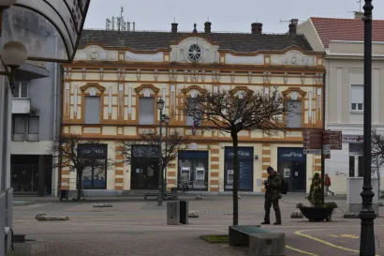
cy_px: 128
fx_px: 880
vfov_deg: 16.5
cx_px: 192
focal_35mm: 82
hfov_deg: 24.6
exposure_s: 1/250
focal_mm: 55
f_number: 6.3
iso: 280
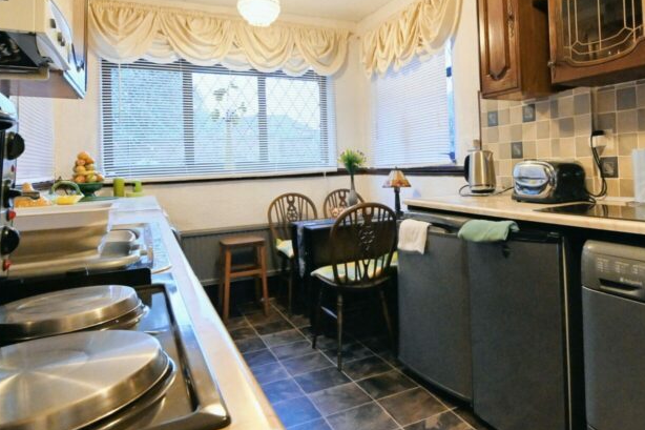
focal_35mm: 25
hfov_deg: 69.8
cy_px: 151
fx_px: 448
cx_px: 421
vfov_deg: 50.5
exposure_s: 1/20
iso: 6400
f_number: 10
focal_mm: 15
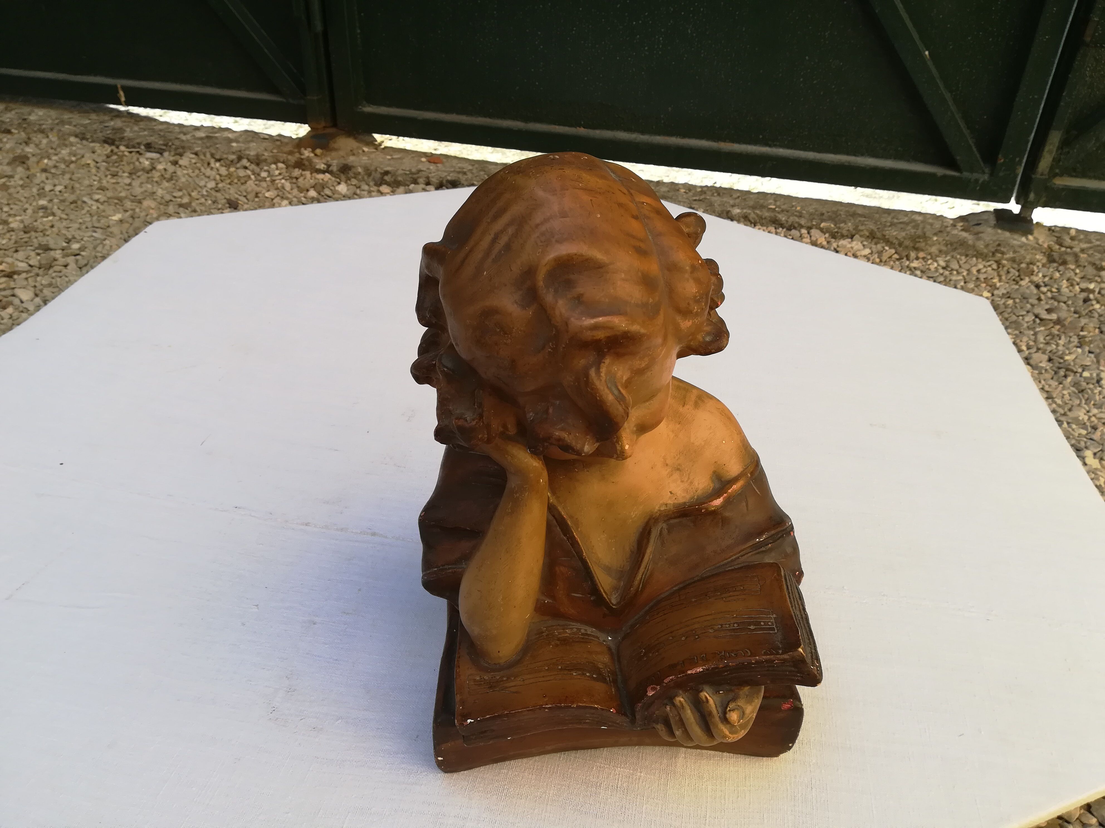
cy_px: 414
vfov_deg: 53.1
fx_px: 830
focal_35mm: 26
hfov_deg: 67.3
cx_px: 552
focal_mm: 3.83
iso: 50
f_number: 2.2
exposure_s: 1/363
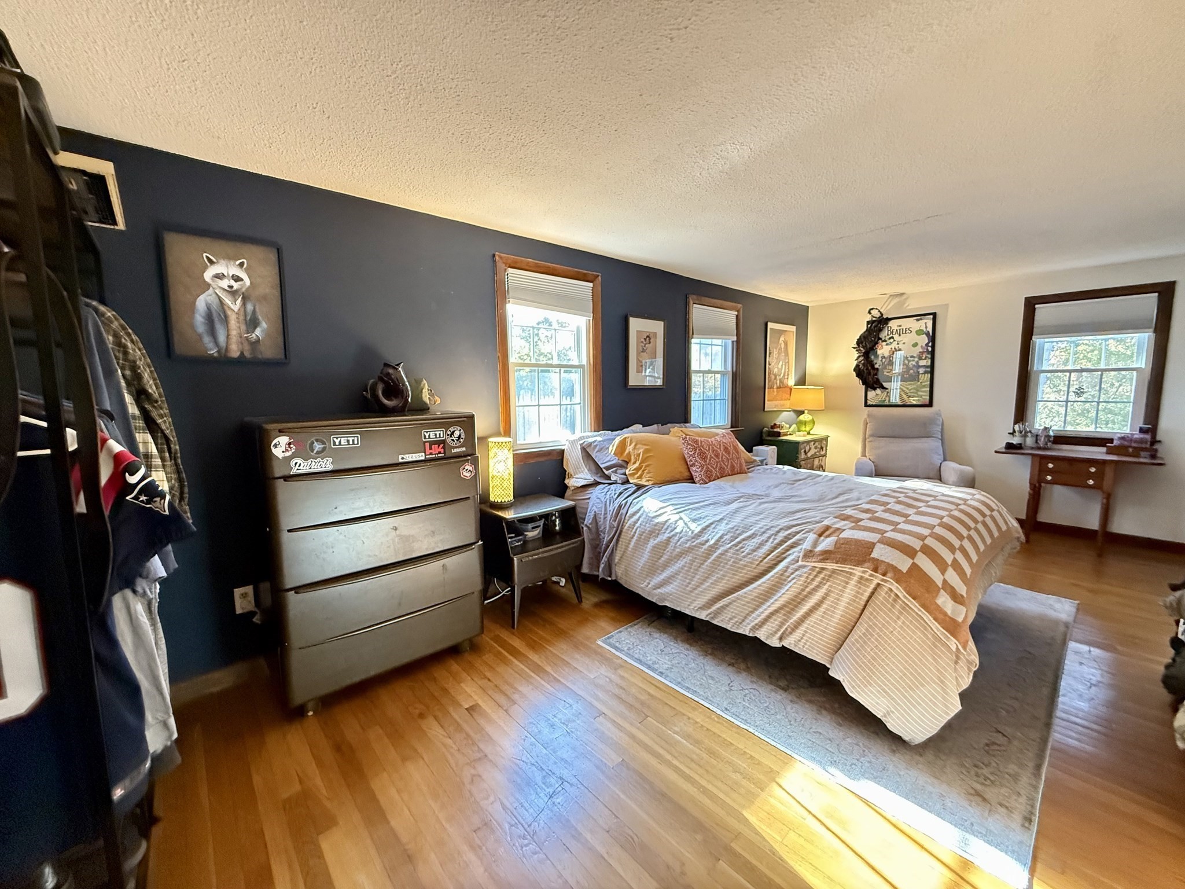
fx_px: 479
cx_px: 592
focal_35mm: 14
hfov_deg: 102.1
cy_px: 444
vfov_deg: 85.7
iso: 800
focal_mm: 2.22
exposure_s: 1/60
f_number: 2.2
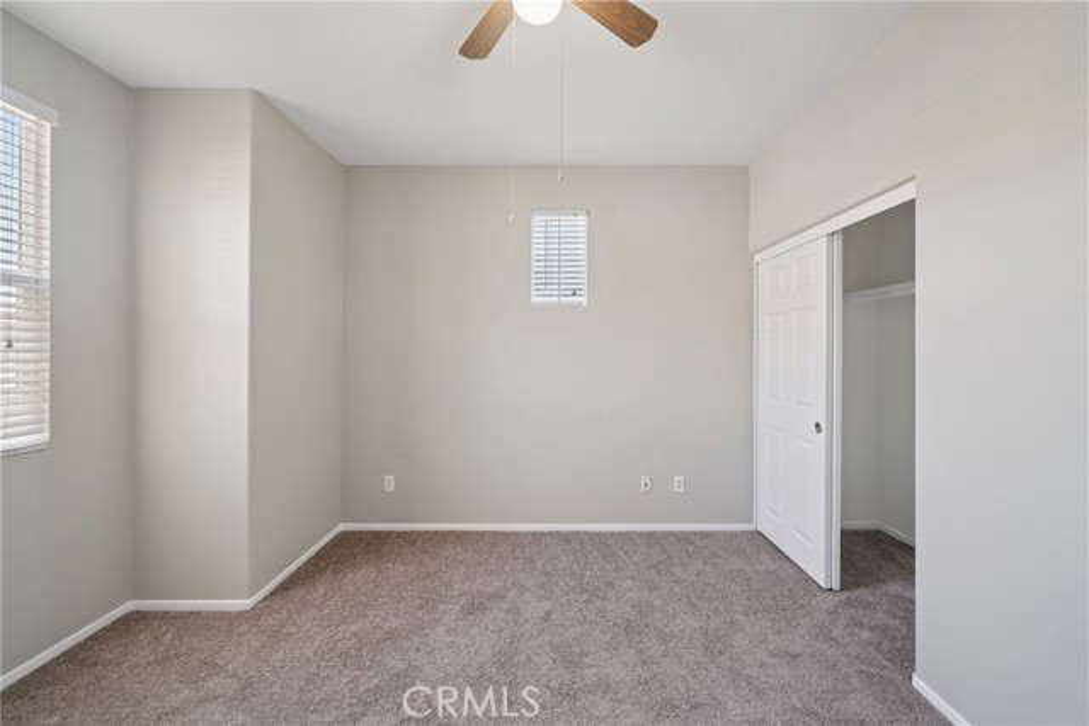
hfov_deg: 108.3
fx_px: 393
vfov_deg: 85.5
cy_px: 363
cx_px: 544
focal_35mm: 13
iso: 400
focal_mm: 13
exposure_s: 1/13
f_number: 8
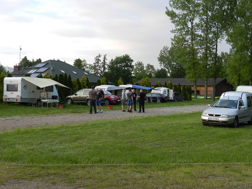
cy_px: 94
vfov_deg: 31.5
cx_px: 126
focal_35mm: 46
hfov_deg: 41.2
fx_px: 335
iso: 160
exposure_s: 1/60
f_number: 4.2
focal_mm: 8.1
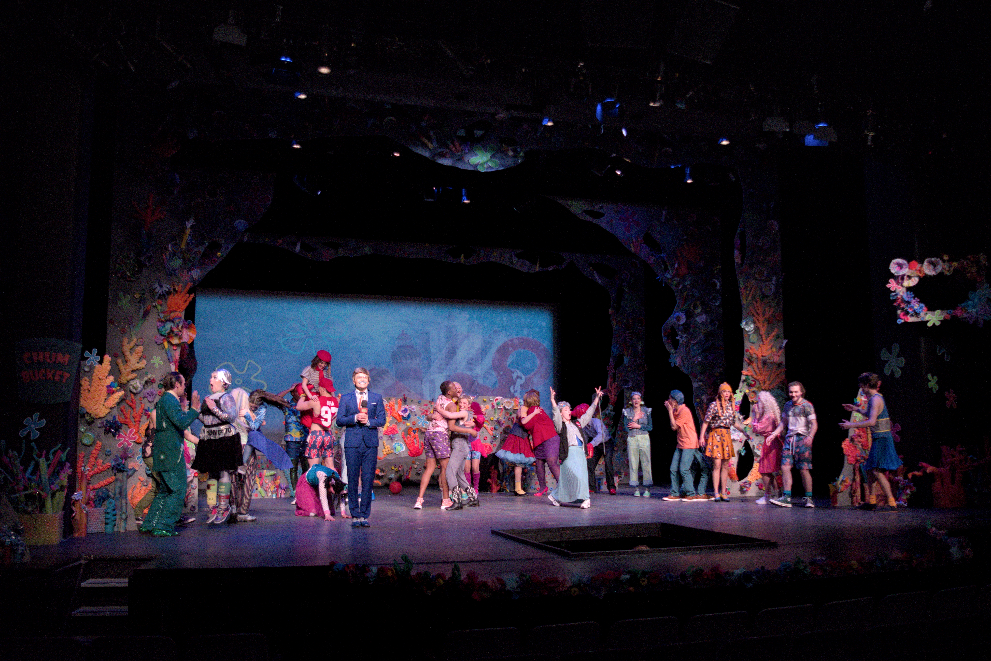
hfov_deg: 57.2
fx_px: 909
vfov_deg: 40.0
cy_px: 330
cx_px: 496
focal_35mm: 33
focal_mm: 22
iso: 3200
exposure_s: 1/200
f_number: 3.8
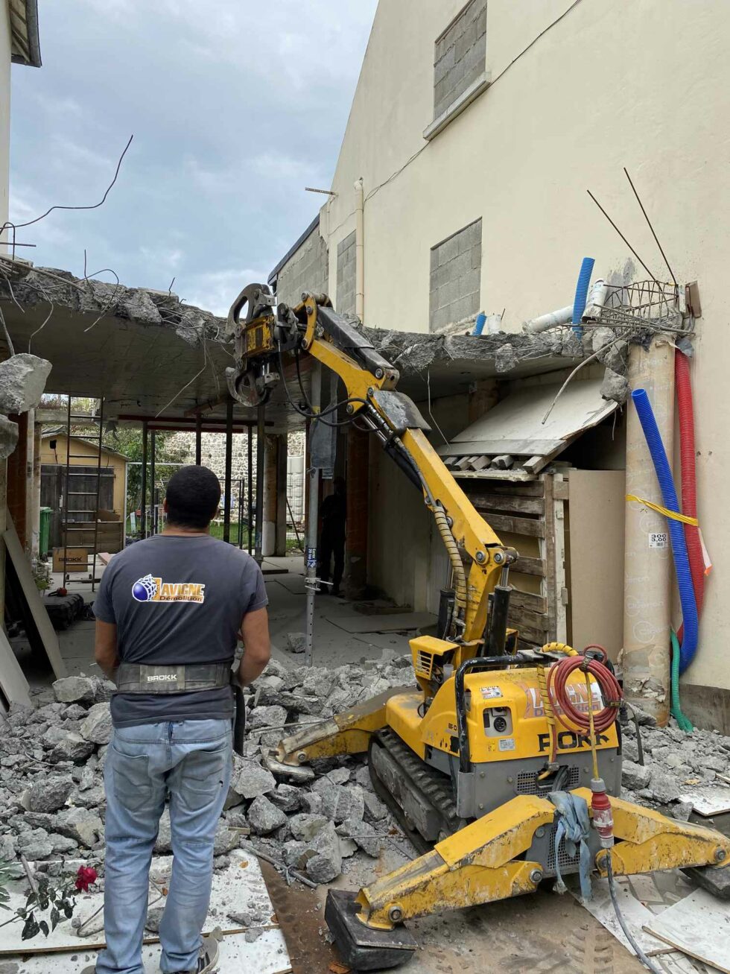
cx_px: 365
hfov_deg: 53.1
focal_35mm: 26
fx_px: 731
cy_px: 487
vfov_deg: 67.3
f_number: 1.8
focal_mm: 4.25
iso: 32
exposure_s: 1/1182
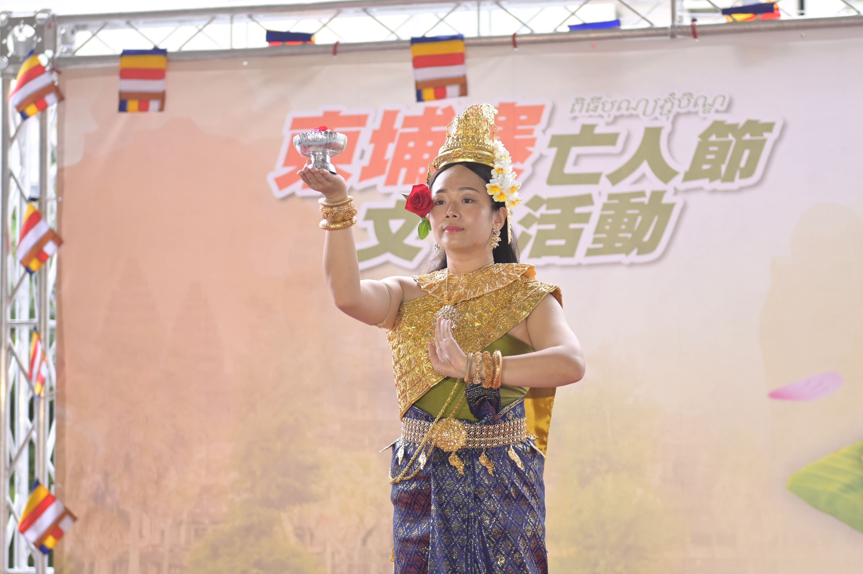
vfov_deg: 13.8
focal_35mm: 99
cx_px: 432
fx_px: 2372
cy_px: 287
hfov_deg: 20.6
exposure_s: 1/160
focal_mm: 66
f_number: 3.2
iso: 250
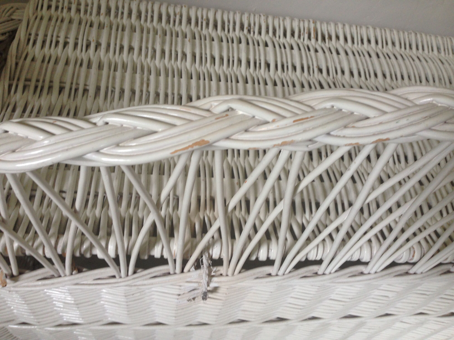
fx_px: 433
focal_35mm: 33
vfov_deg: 42.9
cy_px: 170
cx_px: 227
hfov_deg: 55.4
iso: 80
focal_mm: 4.12
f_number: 2.4
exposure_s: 1/20
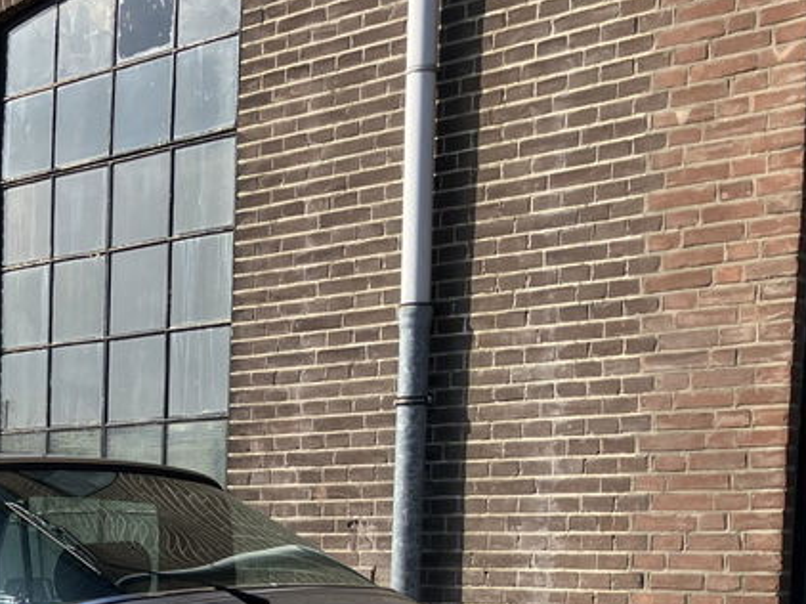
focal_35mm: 68
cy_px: 694
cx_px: -42
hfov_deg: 26.7
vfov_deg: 20.4
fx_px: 1582
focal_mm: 3.99
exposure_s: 1/1946
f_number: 1.8
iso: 32
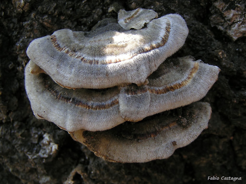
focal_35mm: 63
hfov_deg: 30.7
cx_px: 123
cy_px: 92
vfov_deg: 23.3
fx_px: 448
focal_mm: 9.7
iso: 50
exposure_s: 1/160
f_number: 5
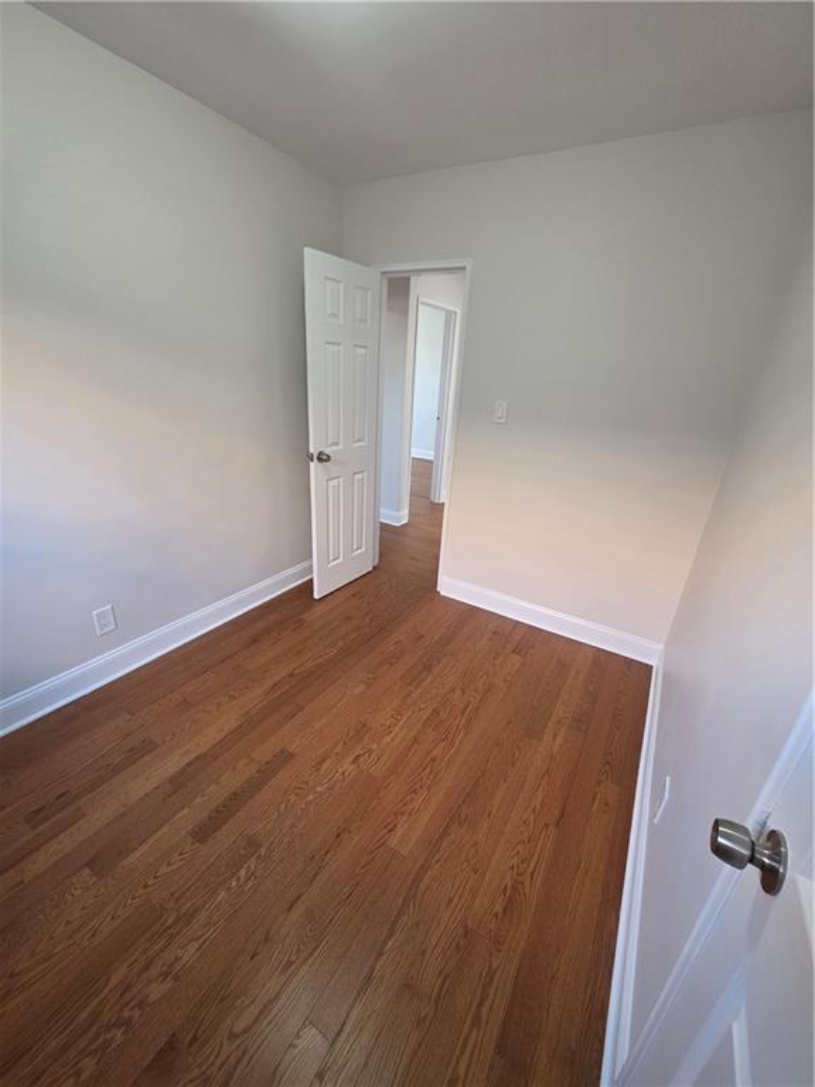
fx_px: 408
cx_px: 408
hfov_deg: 89.9
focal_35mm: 13
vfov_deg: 106.2
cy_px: 544
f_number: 1.9
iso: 250
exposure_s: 1/60
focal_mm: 2.2
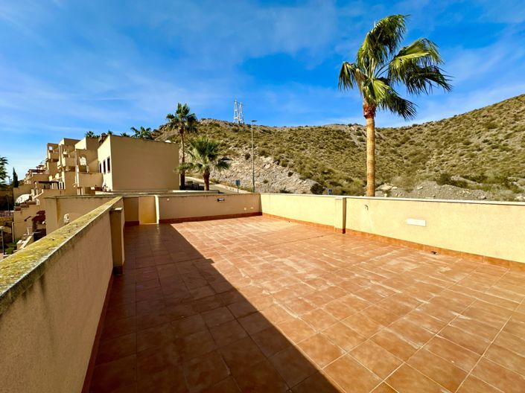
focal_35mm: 14
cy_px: 196
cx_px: 262
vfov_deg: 85.6
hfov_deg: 102.1
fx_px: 212
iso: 40
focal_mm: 2.22
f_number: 2.2
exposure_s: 1/2618
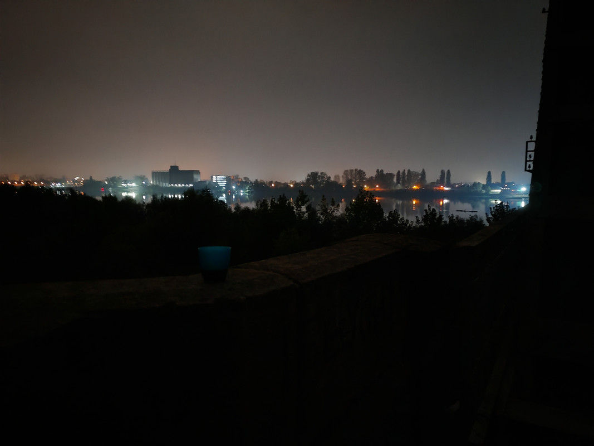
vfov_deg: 51.3
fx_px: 463
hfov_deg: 65.3
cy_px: 223
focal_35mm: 27
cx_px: 297
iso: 6400
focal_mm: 5.52
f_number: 1.95
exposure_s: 1/7
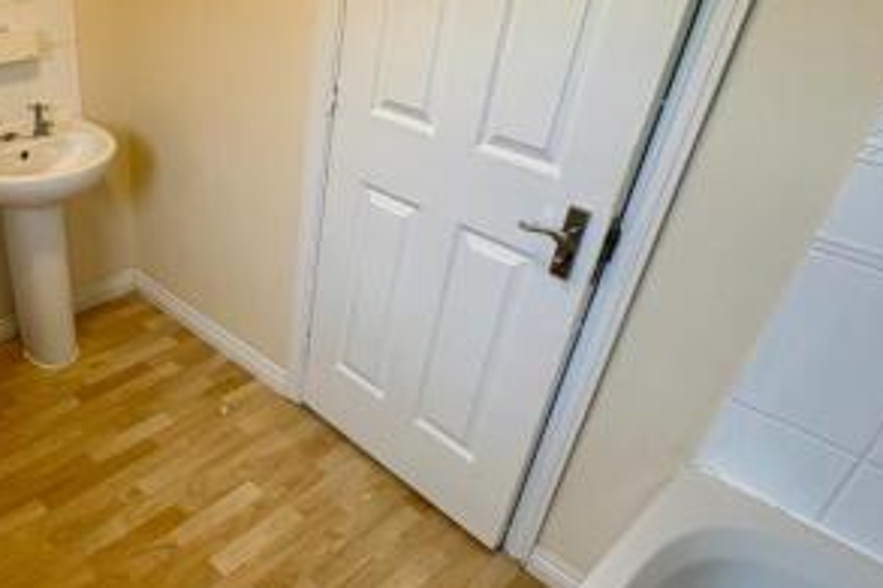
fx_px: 711
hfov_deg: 59.2
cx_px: 188
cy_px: 297
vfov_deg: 44.9
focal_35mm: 29
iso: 125
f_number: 2.2
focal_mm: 2.22
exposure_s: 1/50
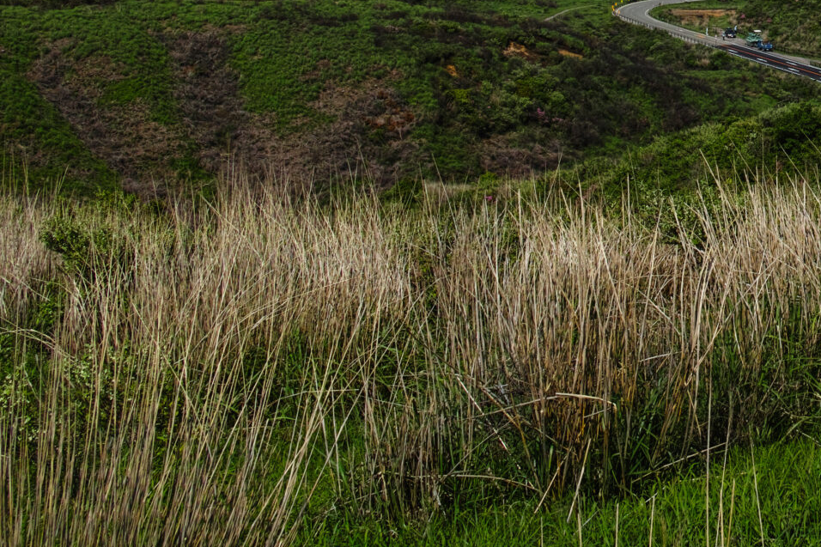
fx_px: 1710
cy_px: -145
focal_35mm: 75
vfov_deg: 17.2
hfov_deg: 25.1
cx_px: 907
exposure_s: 1/320
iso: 100
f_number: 9
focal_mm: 19
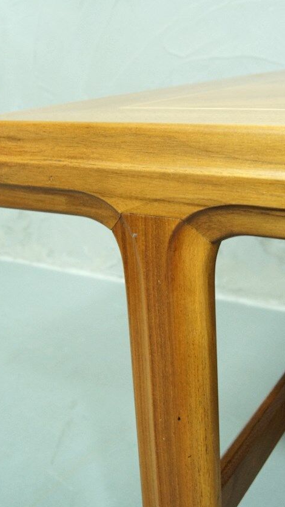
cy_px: 210
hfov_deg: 9.3
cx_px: 170
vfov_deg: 16.5
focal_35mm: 130
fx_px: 1744
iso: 800
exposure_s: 1/15
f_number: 8
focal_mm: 55
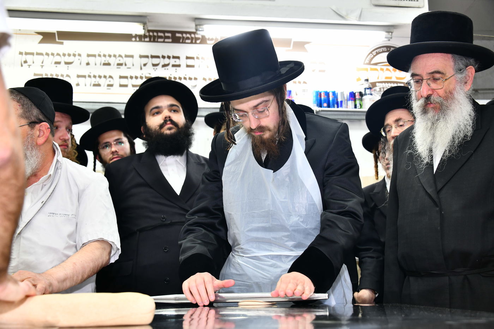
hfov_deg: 46.4
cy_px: 164
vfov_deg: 31.9
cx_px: 247
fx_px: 576
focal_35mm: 42
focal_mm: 42
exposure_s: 1/125
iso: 640
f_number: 5
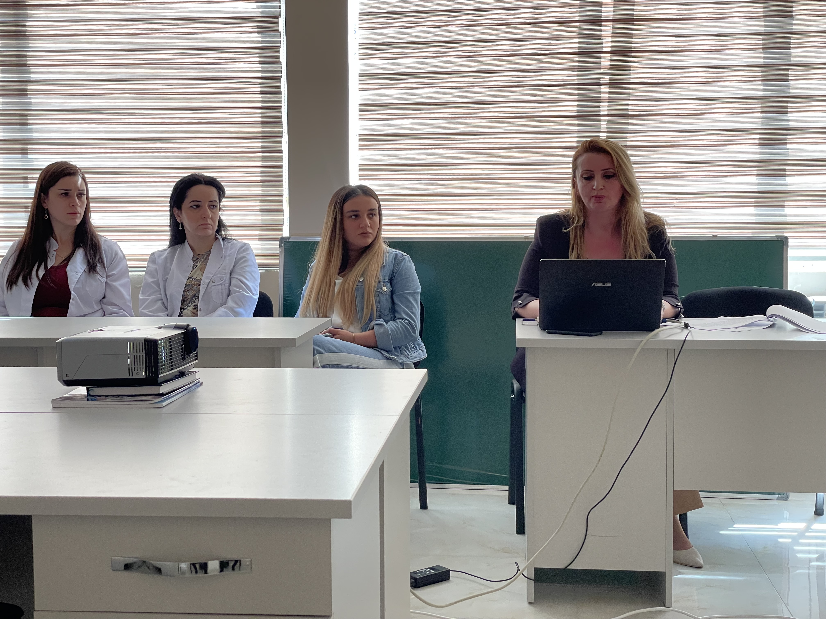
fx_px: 1241
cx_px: 413
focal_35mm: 52
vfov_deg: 28.0
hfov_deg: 36.8
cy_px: 310
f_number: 2
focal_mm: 6
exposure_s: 1/121
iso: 160
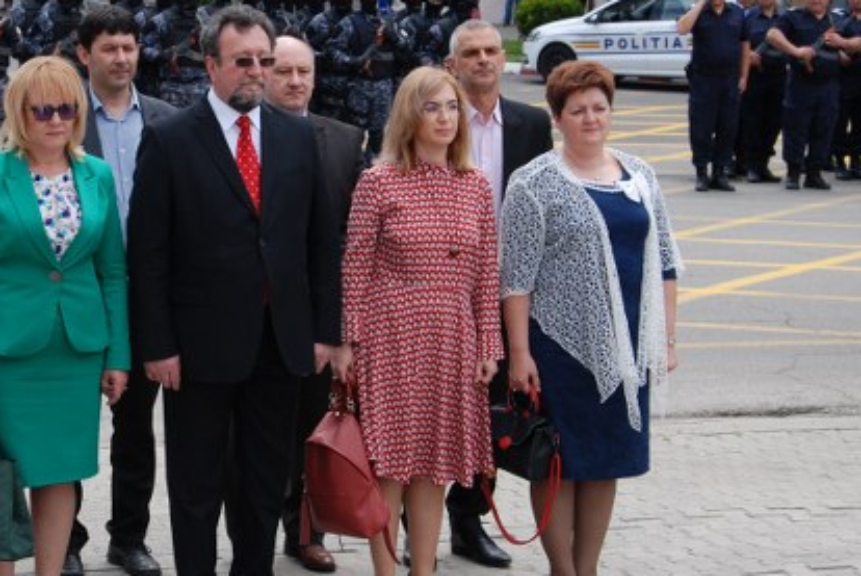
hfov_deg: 17.5
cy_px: 202
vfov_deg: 11.8
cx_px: 229
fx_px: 2777
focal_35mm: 116
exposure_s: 1/160
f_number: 6.3
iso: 100
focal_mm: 40
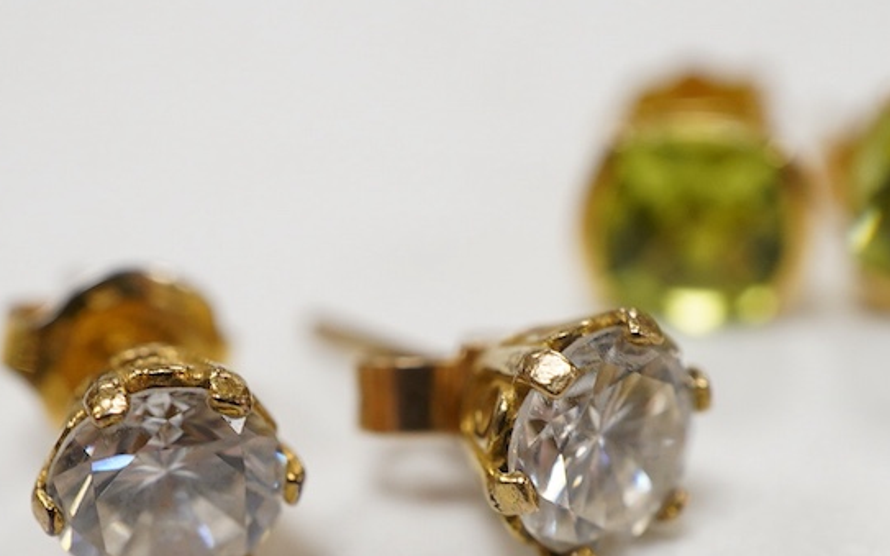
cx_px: 320
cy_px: 474
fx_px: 1843
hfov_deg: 27.0
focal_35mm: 76
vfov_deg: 17.0
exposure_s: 1/125
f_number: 11
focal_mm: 30
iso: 1250
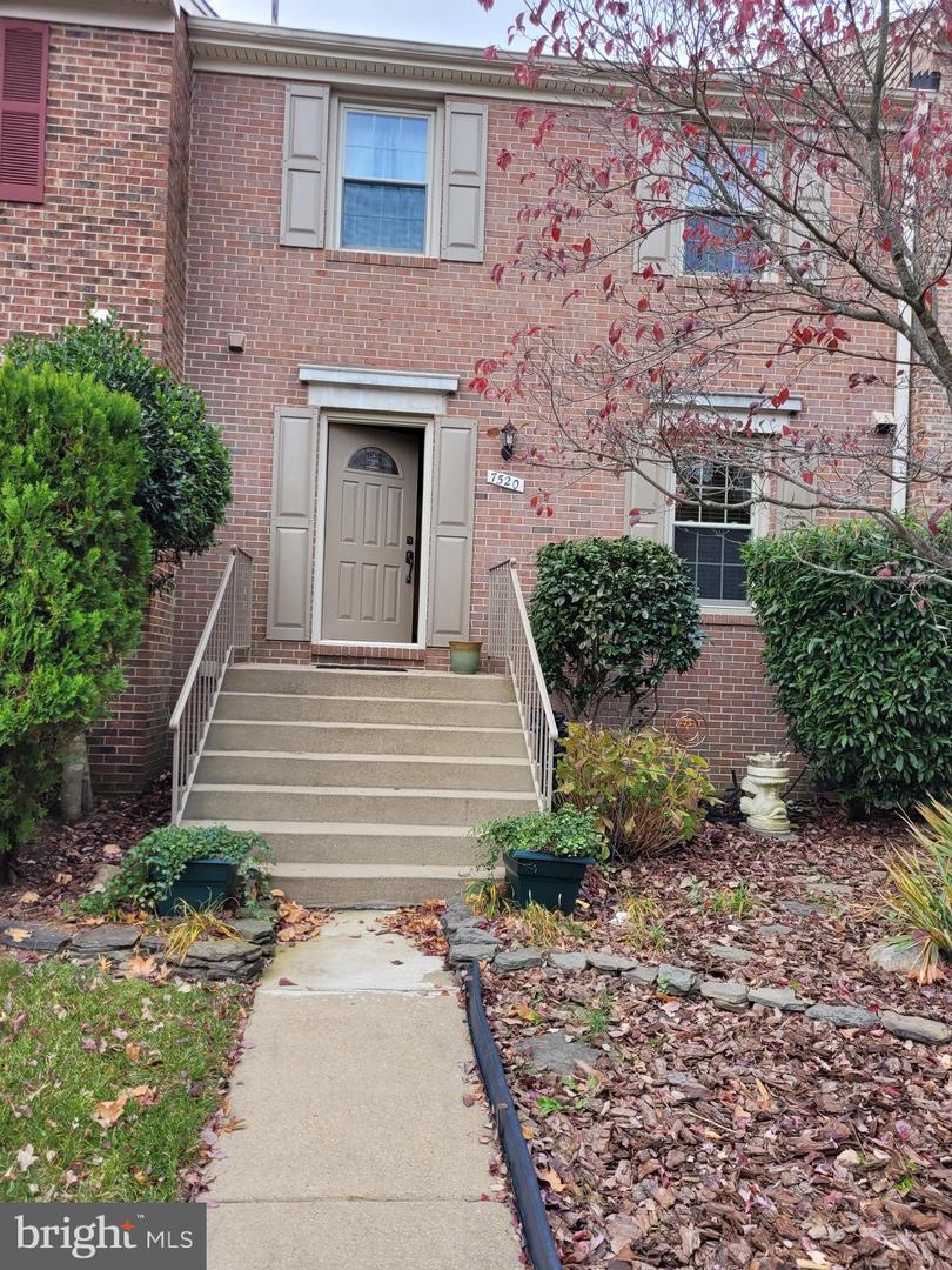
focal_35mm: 26
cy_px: 635
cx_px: 476
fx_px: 953
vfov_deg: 67.3
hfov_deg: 53.1
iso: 40
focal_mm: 5.4
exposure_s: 1/165
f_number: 1.8
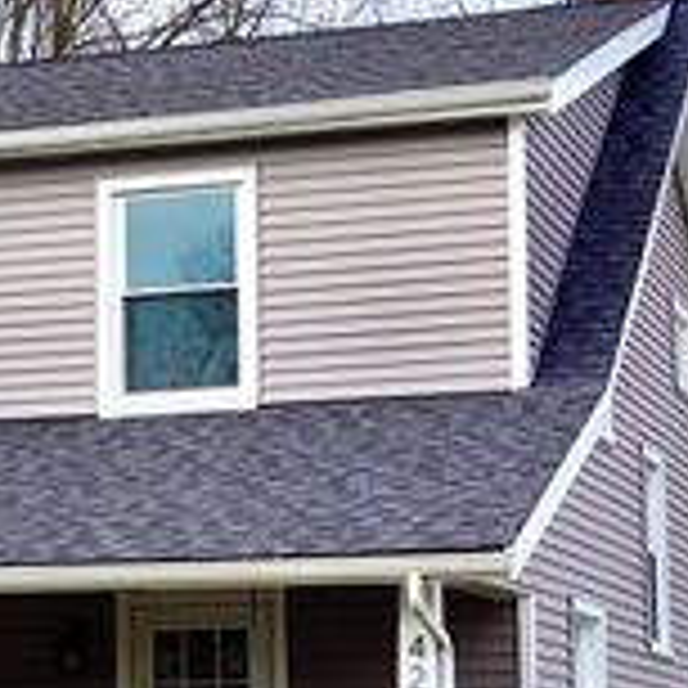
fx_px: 2743
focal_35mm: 122
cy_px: 488
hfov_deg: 14.2
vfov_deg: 14.3
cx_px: 139
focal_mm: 16.31
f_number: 4
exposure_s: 1/250
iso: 100
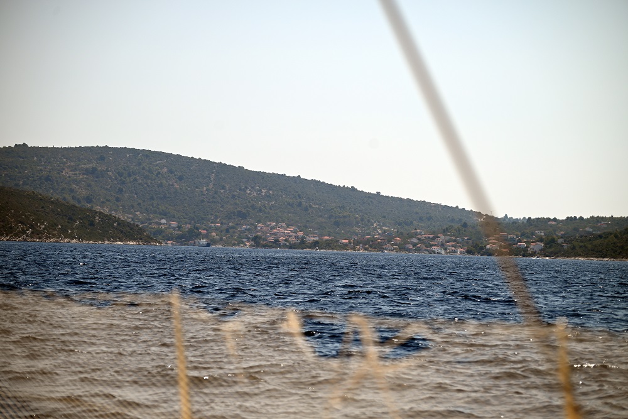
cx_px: 314
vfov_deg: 11.8
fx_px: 2024
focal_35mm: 116
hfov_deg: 17.6
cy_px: 210
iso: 100
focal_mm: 116
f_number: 4.8
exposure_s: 1/1600
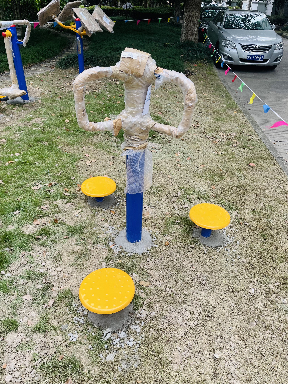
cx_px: 144
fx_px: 288
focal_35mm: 26
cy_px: 192
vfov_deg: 67.3
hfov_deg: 53.1
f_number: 1.6
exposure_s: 1/506
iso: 32
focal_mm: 4.2
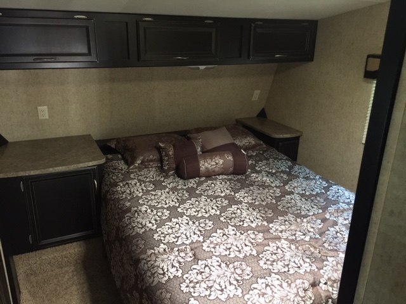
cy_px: 152
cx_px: 203
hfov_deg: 61.7
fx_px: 340
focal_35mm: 29
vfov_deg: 48.2
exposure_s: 1/8
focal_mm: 4.15
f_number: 2.2
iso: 125
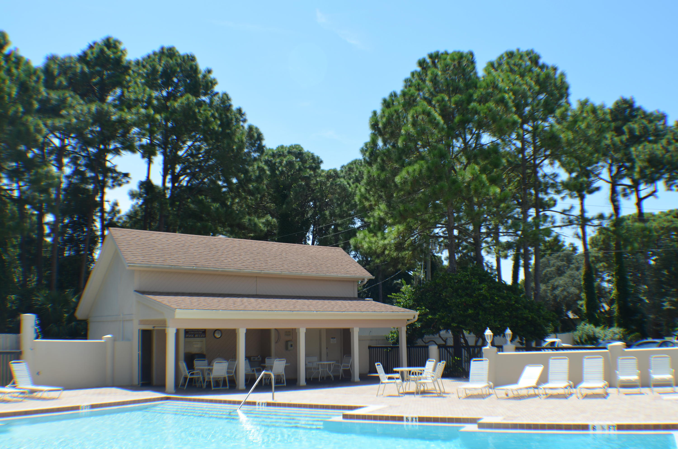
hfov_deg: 49.6
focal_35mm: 39
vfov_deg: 34.1
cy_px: 224
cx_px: 339
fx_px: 733
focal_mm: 26
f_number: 8
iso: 140
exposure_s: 1/250
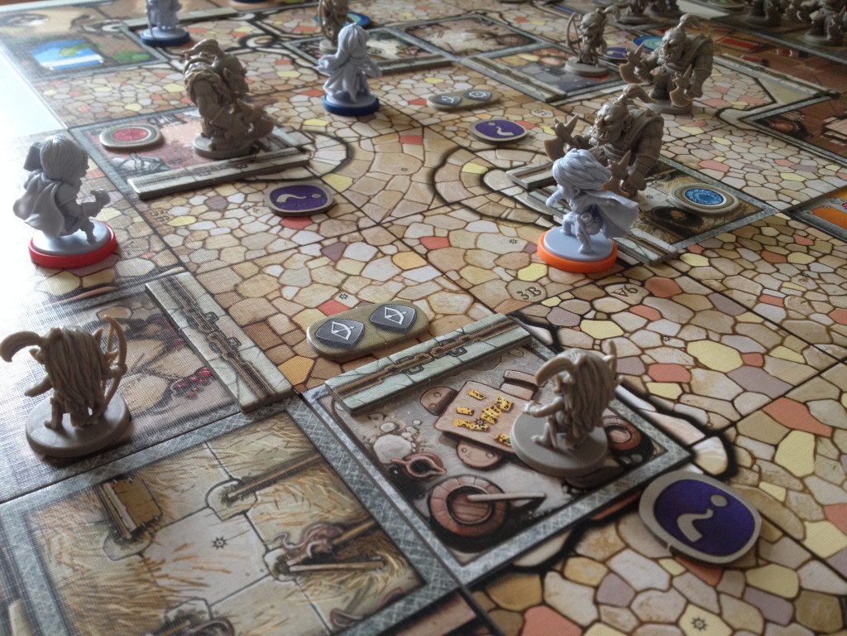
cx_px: 424
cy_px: 318
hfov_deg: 52.6
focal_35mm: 35
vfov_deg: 40.7
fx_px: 856
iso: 125
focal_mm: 4.28
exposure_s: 1/20
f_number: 2.4
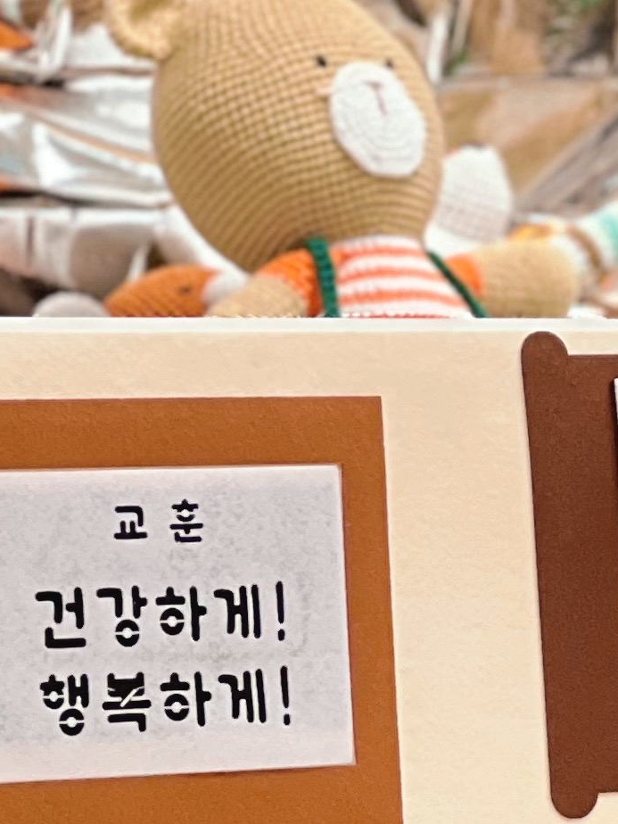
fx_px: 7998
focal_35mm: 336
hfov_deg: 4.4
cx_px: 1159
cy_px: 1027
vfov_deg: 5.9
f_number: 2.8
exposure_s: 1/40
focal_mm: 9
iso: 200
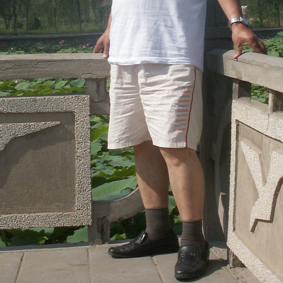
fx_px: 869
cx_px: 149
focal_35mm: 94
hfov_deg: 18.5
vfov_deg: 18.2
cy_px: 21
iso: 50
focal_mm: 7.7
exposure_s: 1/400
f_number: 7.1
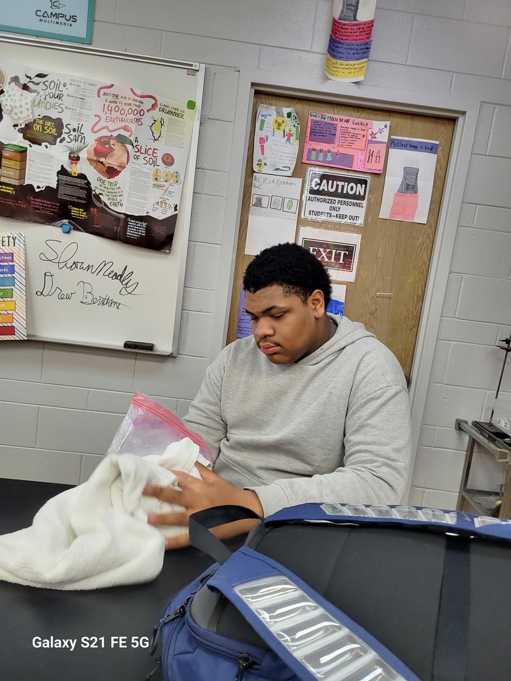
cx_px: 256
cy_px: 340
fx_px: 512
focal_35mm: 26
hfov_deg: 53.1
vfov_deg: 67.3
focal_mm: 5.4
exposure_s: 1/40
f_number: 1.8
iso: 320
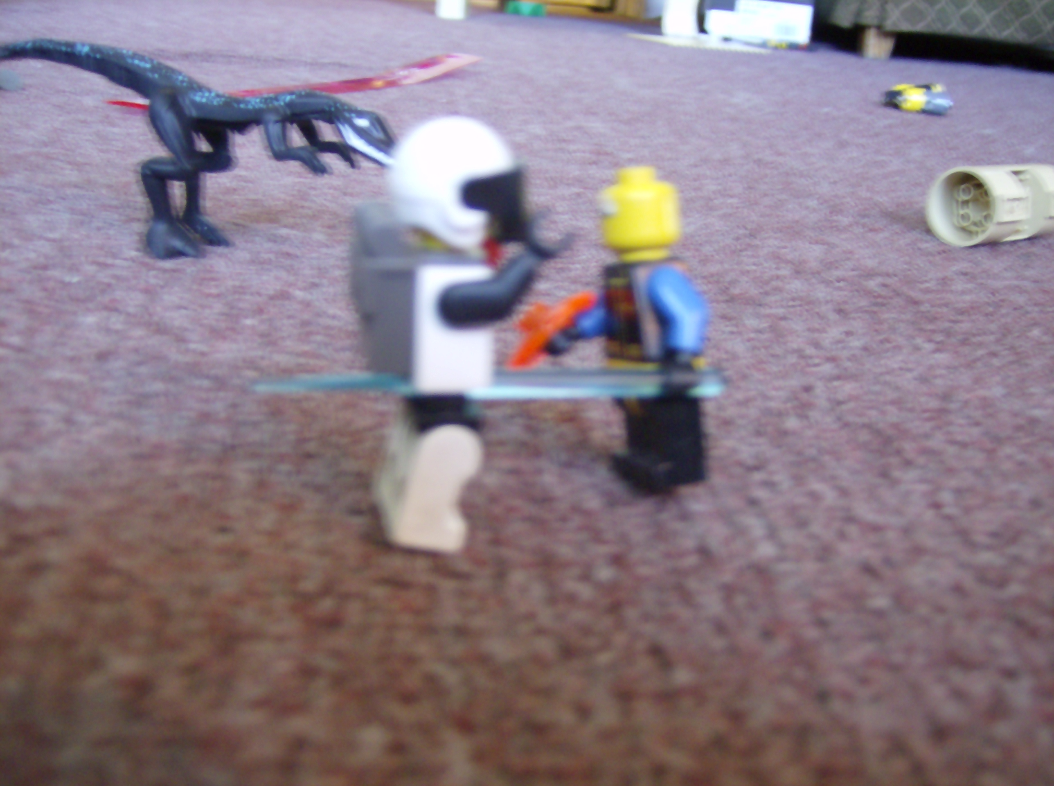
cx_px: 527
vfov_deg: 39.5
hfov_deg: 51.5
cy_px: 393
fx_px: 1094
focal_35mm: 36
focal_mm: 6
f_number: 2.8
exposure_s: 1/1.65
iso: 200
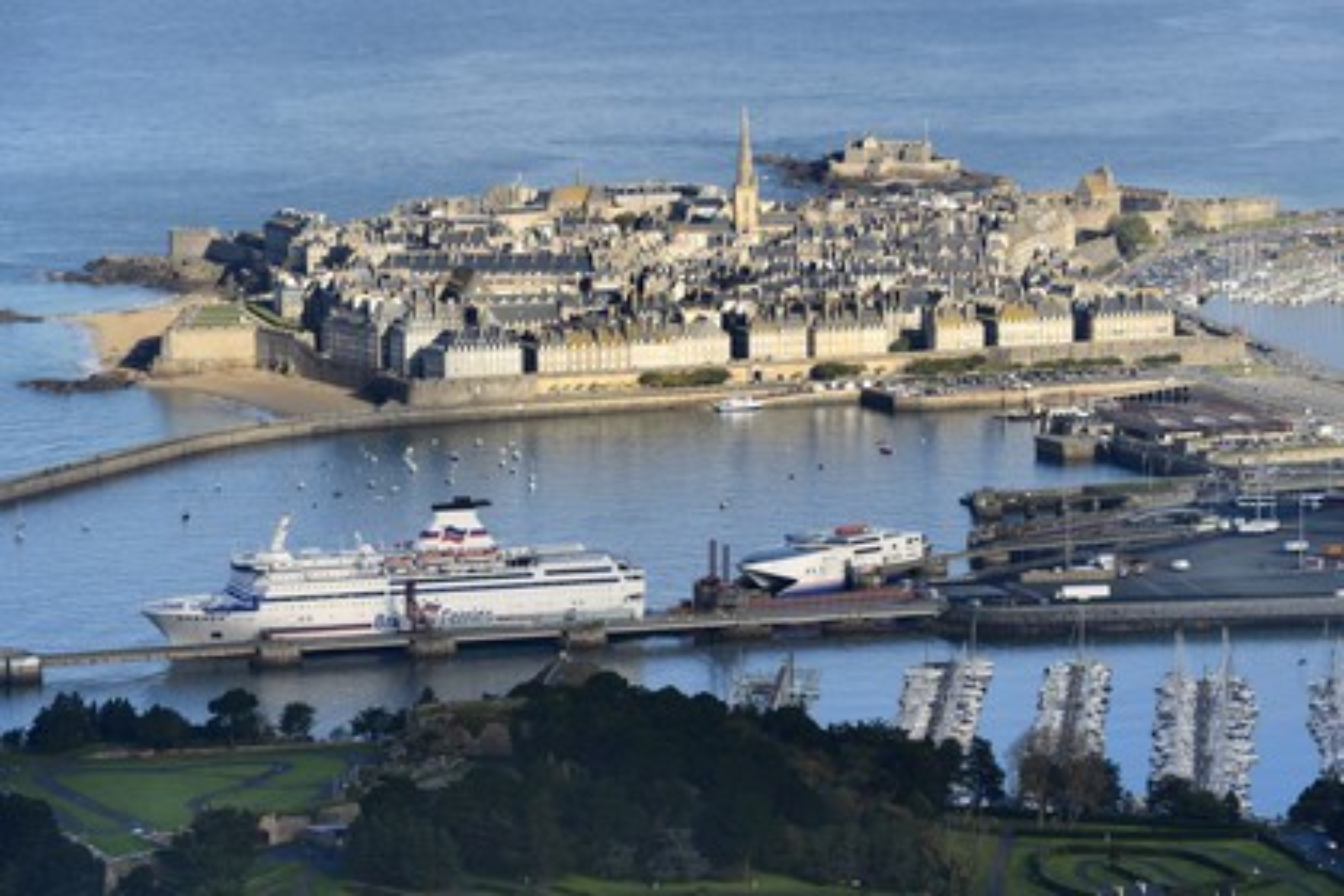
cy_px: 448
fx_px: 5786
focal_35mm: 155
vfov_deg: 8.9
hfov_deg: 13.2
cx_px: 672
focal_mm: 155
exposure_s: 1/1000
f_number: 9
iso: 400
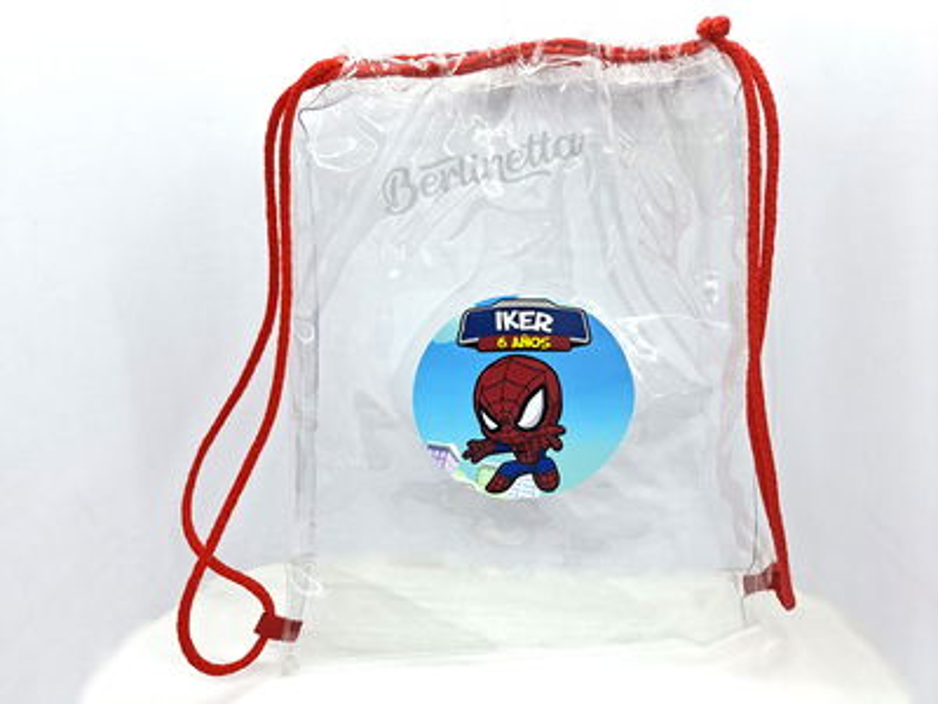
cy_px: 352
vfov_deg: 58.9
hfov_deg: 73.9
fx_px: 623
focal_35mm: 23
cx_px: 469
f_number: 1.8
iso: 160
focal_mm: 5.54
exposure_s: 1/100
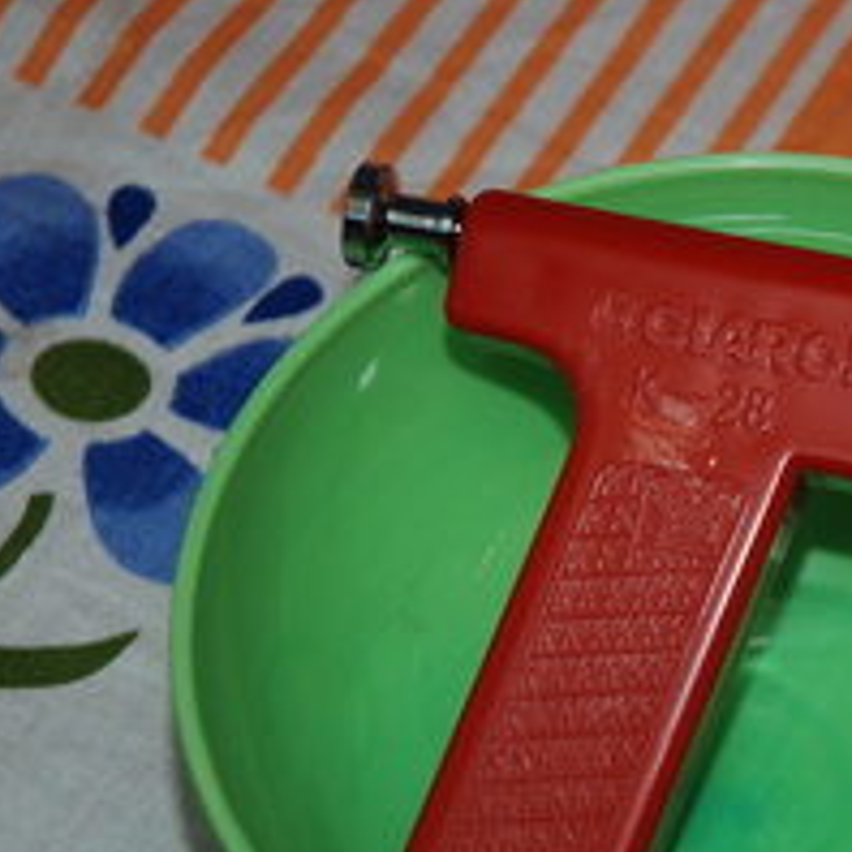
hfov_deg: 7.7
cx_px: 835
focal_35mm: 226
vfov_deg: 7.7
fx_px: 6293
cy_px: 630
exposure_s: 1/125
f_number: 5
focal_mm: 70
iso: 200
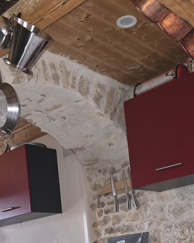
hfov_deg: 28.6
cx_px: 99
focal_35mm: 53
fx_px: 380
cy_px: 225
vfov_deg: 33.2
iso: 160
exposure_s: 1/13
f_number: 1.7
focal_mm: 6.3
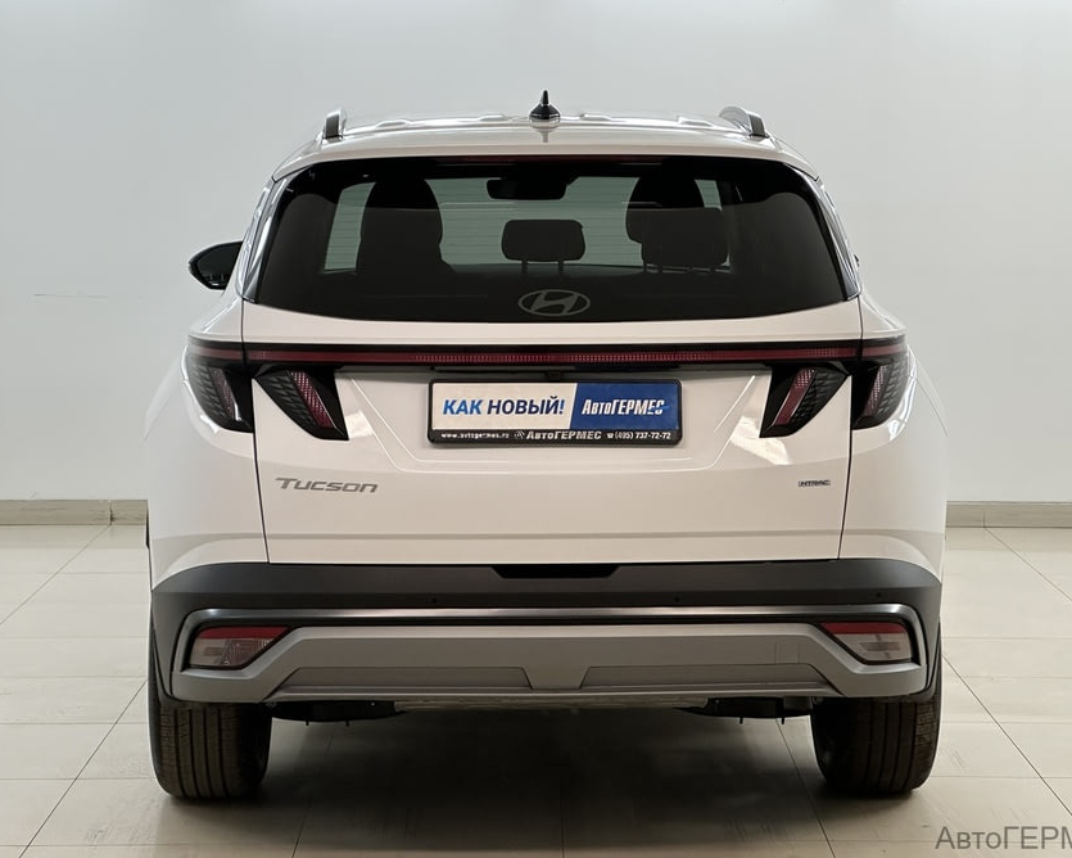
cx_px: 562
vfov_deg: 18.9
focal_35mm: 81
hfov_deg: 23.6
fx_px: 2570
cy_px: 430
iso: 160
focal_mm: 9
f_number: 2.8
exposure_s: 1/100
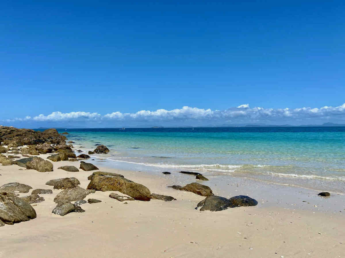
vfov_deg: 53.1
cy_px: 129
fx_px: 259
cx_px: 172
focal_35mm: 26
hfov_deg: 67.3
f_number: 1.8
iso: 32
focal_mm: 4.25
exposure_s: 1/5025
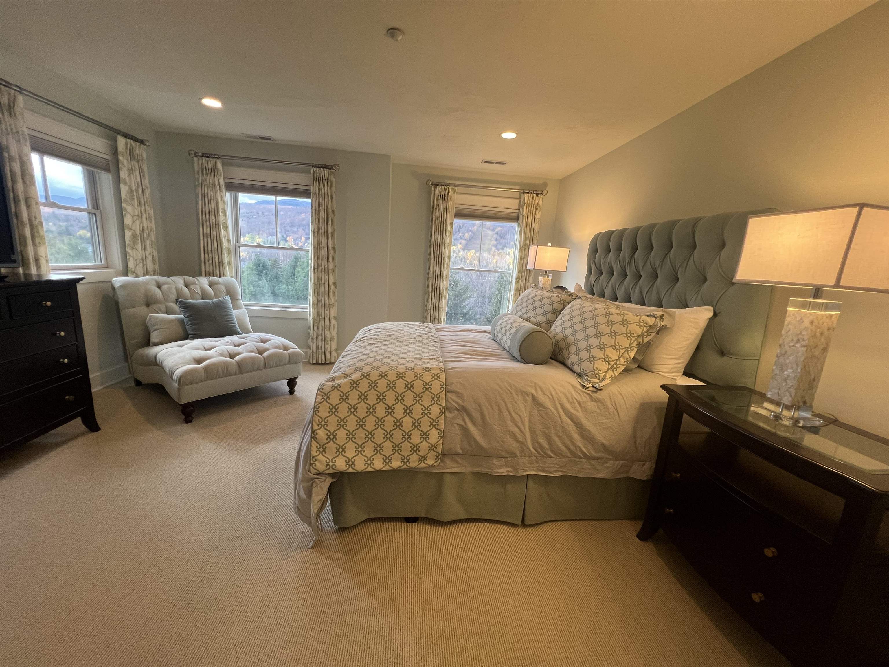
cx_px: 444
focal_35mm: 13
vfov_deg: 89.9
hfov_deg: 106.2
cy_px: 334
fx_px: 334
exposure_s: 1/120
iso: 125
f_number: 1.8
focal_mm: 1.57
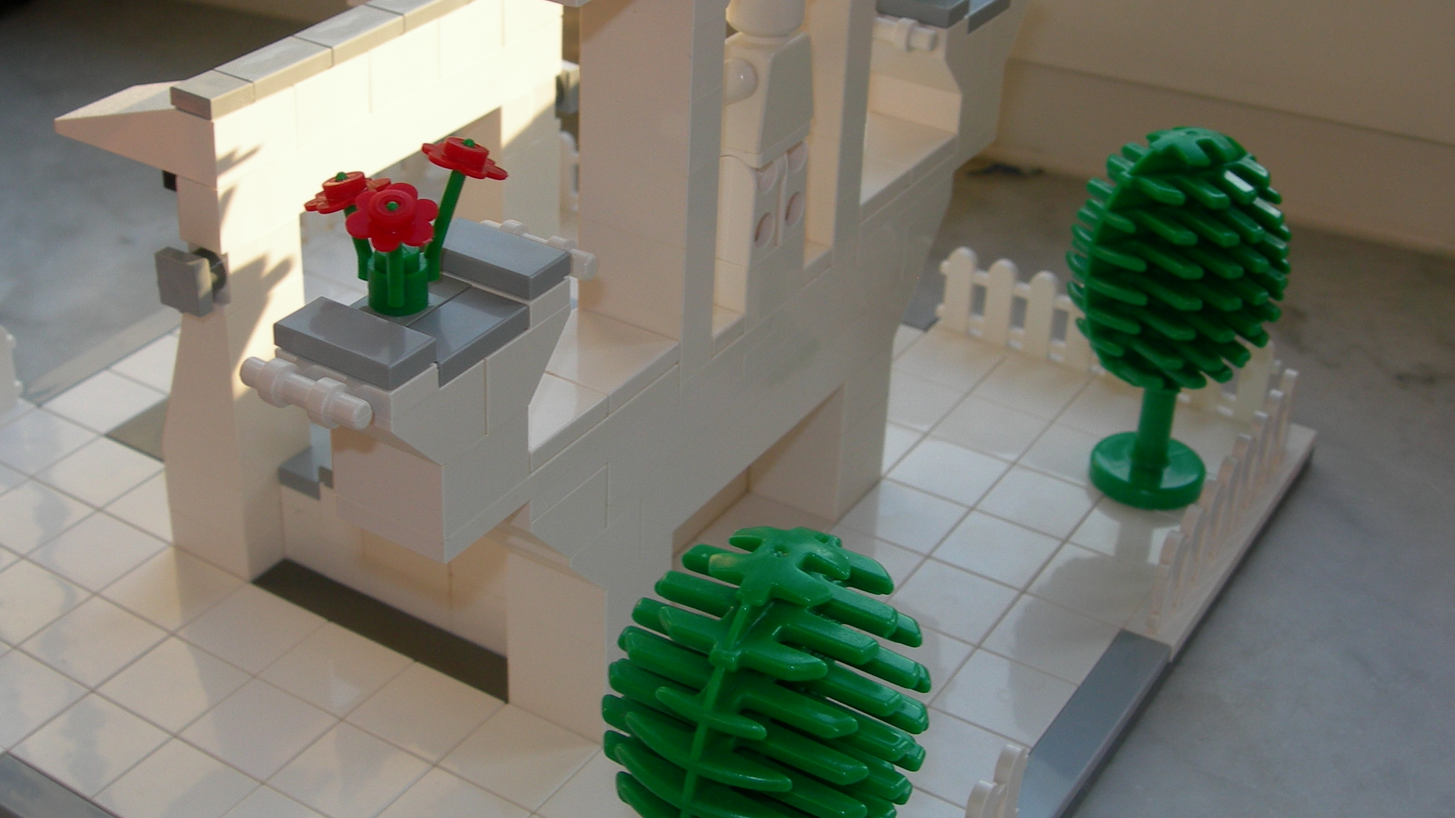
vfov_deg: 22.6
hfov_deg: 39.0
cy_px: 376
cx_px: 570
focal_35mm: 53
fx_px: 2045
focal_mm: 7.8
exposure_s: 1/68.4
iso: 50
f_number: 4.8
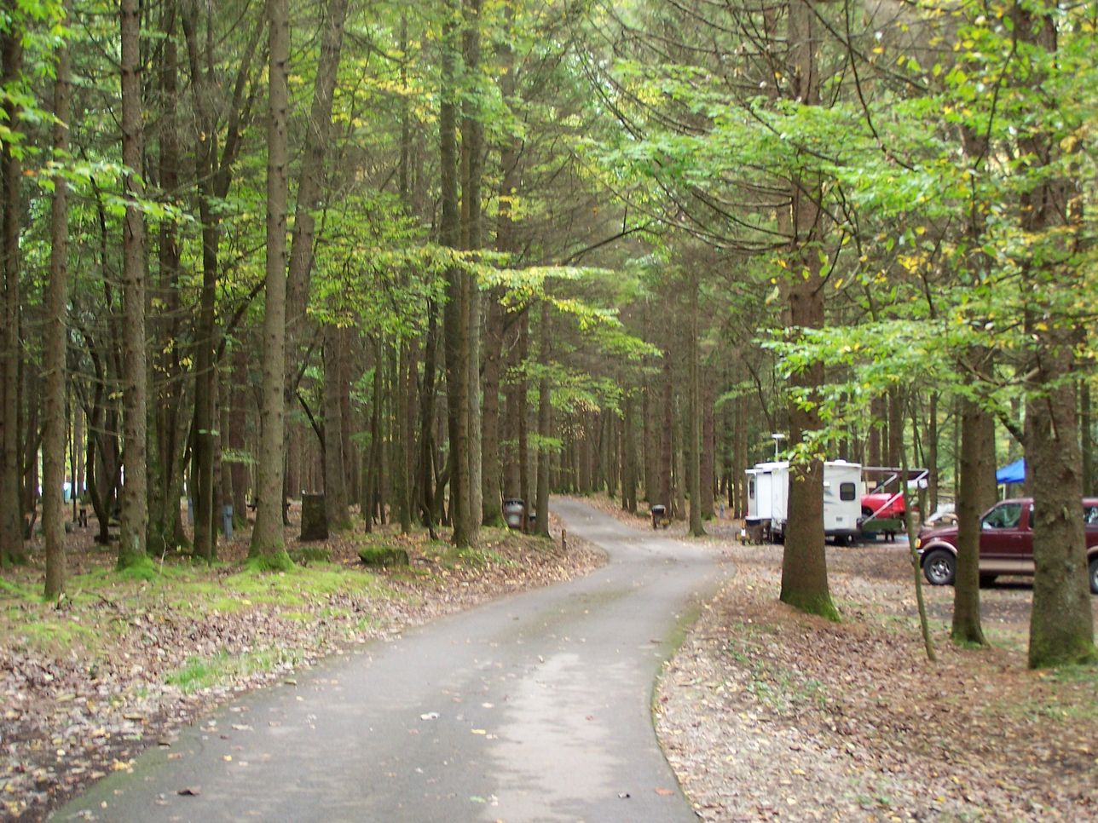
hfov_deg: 32.7
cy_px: 412
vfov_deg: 24.8
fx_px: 1871
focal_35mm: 59
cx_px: 549
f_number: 3.1
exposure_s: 1/30
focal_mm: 9.8
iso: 140
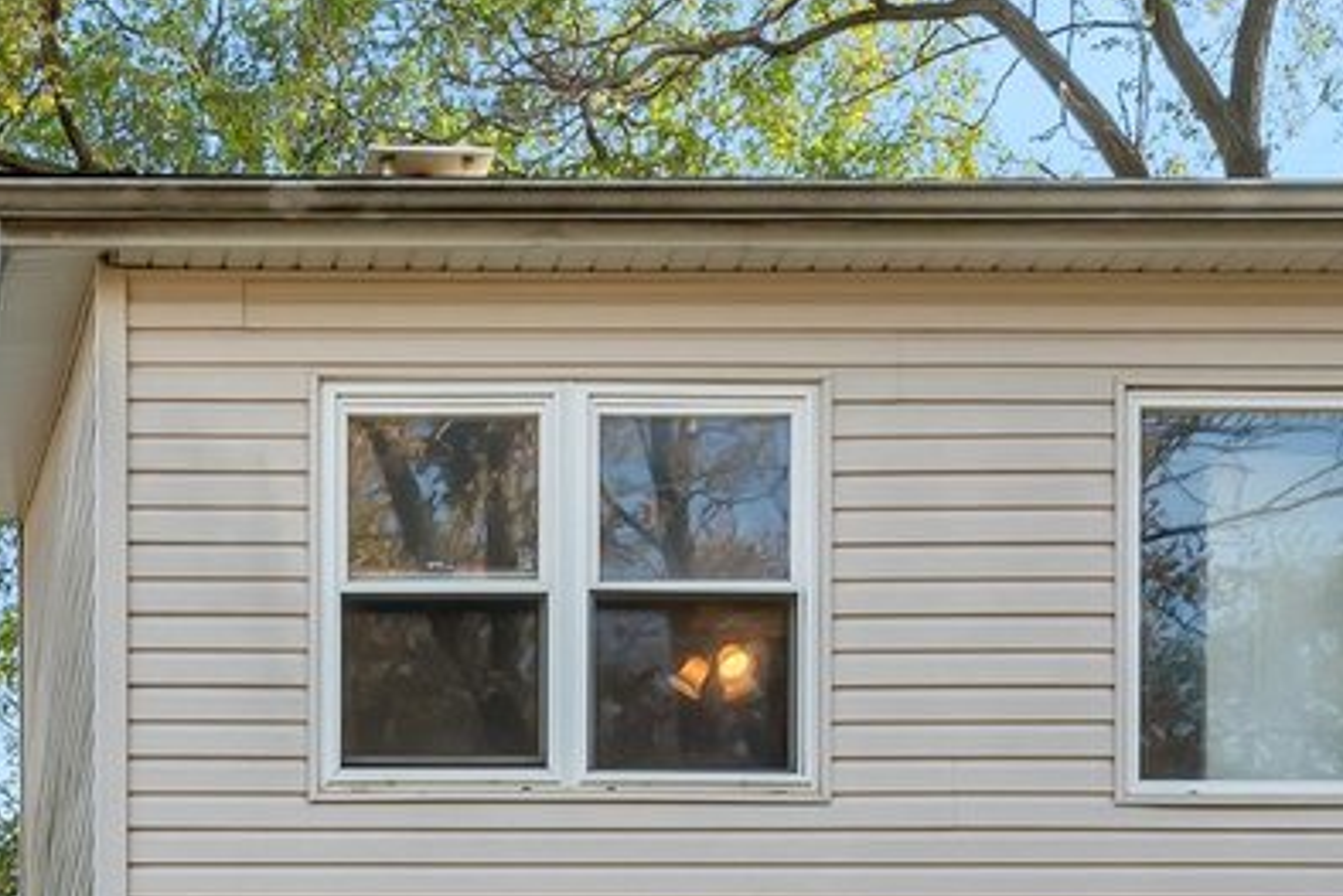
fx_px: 2911
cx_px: -80
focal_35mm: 78
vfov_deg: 16.3
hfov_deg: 24.5
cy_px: 1250
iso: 800
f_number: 10
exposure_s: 1/400
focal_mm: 19
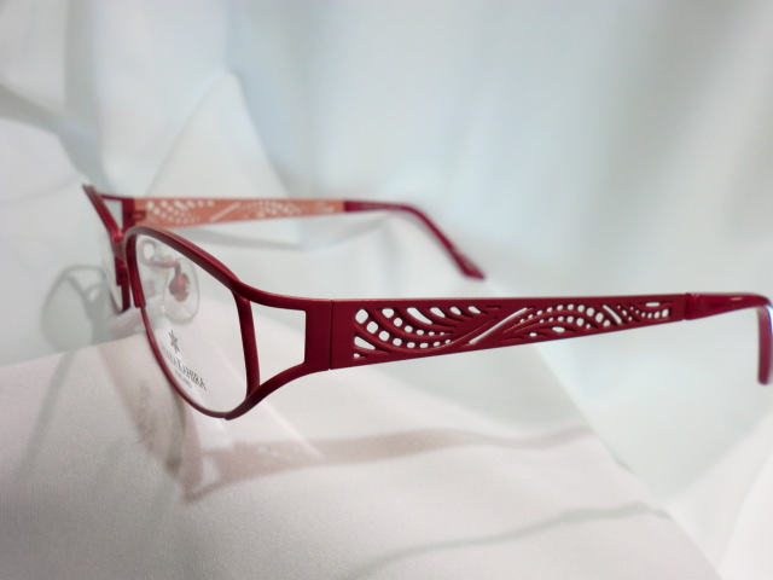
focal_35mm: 32
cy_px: 290
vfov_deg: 44.2
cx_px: 386
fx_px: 715
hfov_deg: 56.8
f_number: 3.5
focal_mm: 5.8
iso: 125
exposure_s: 1/60
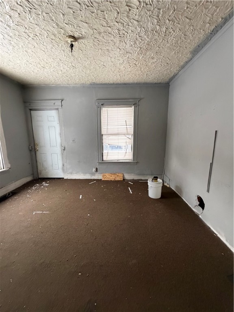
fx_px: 126
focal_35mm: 14
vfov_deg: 102.1
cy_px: 156
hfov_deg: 85.7
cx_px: 117
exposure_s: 1/60
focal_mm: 2.22
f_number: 2.2
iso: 640
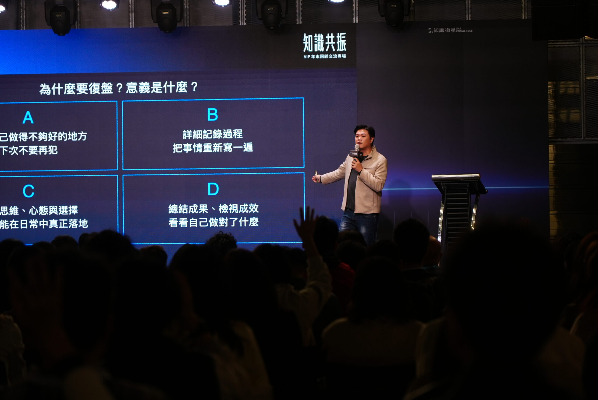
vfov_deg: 13.1
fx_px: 1745
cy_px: 200
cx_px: 299
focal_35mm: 105
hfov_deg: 19.4
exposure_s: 1/125
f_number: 4
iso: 1600
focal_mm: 105
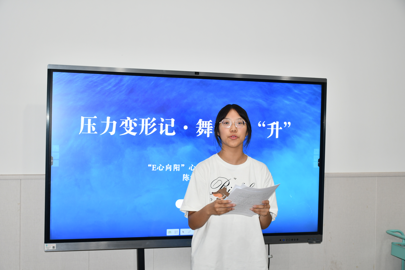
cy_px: 135
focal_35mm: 52
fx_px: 585
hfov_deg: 38.2
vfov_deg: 26.0
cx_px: 202
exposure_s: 1/60
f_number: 4.2
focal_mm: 35
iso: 500
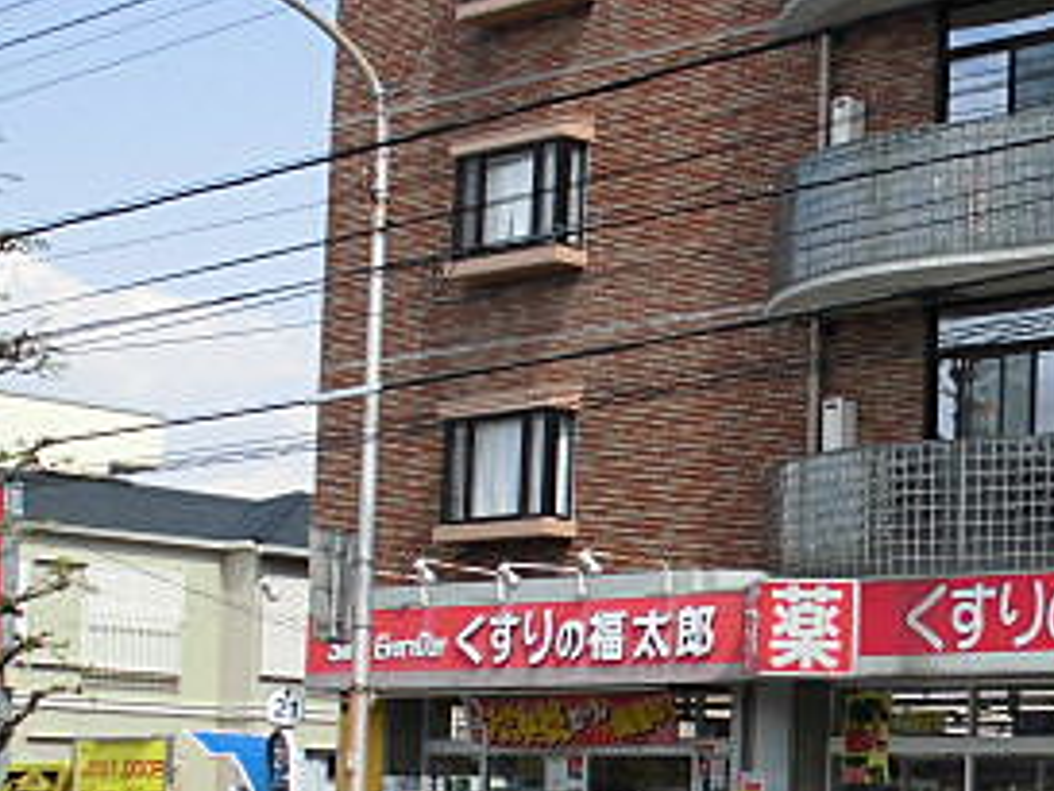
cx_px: 1232
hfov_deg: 20.7
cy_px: 668
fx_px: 2711
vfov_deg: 16.4
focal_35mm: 89
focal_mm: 6.9
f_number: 4.2
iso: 100
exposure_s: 1/400
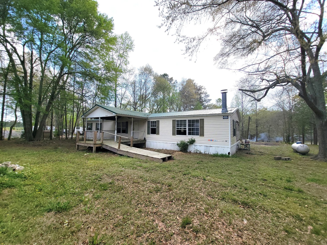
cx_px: 164
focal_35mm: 13
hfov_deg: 106.2
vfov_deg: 89.9
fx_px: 123
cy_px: 122
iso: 50
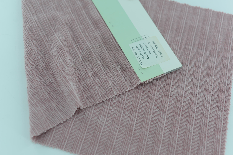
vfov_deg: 27.0
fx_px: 324
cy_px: 78
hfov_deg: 39.6
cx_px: 116
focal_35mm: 50
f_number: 3.5
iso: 100
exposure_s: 1/200
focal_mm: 50
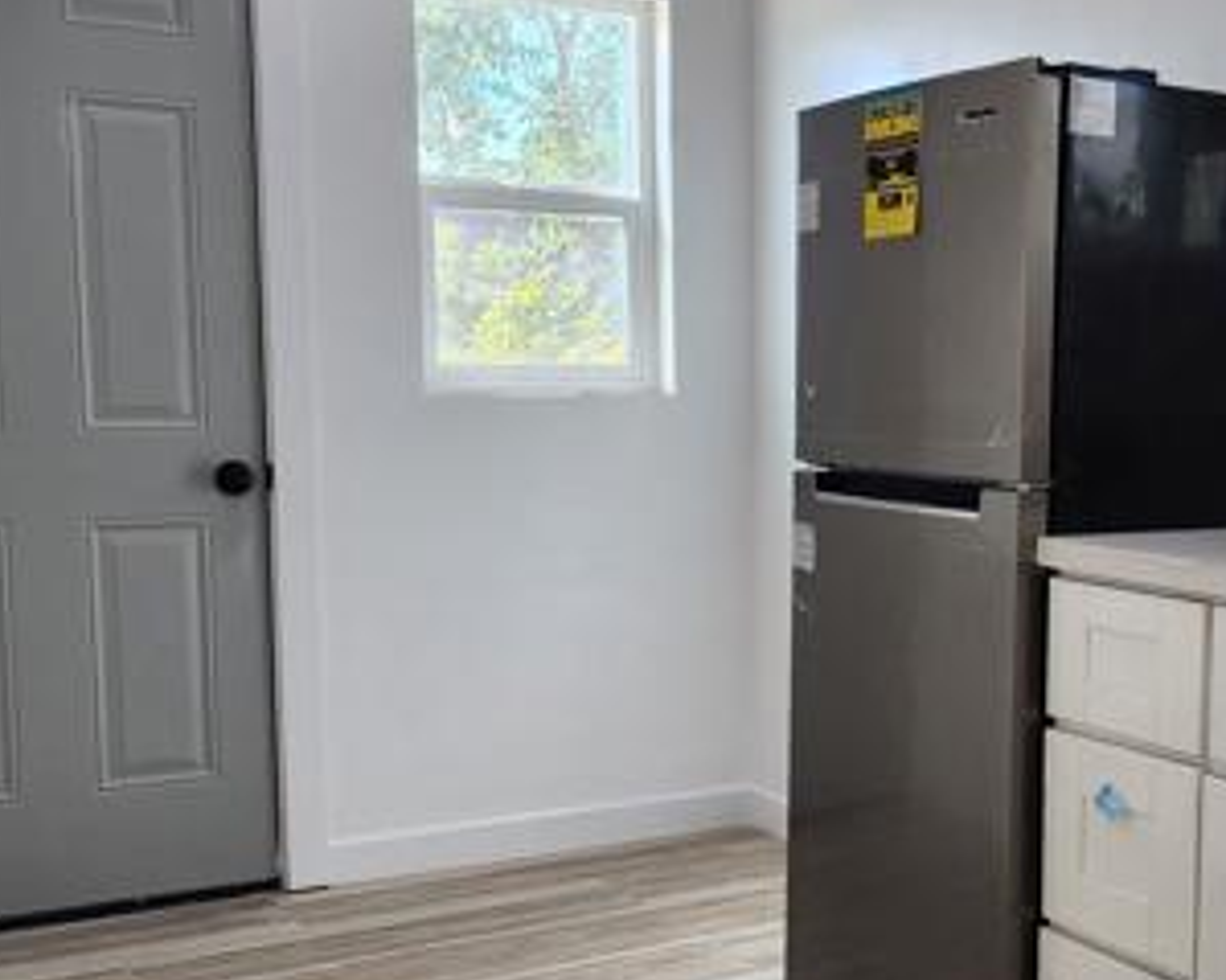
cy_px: 578
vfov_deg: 31.4
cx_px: 951
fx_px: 1741
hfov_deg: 37.6
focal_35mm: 48
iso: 80
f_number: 1.8
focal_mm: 6.4
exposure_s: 1/180
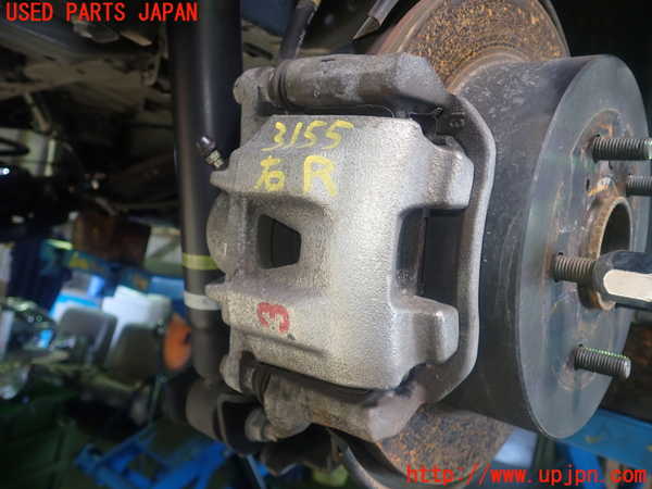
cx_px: 326
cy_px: 244
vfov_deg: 46.8
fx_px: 565
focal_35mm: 30
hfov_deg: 60.0
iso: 200
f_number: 2.3
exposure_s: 1/40
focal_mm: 5.4
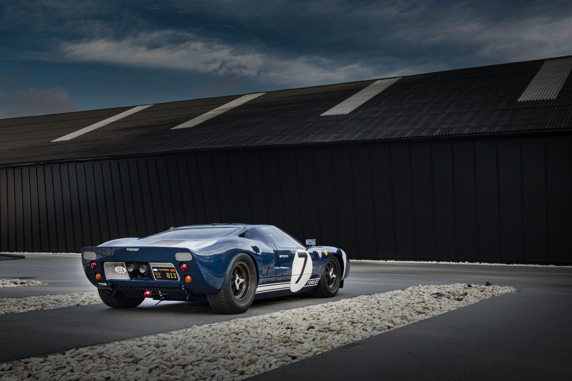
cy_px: 190
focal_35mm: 44
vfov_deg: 30.5
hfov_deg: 44.5
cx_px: 286
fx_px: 699
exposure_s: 1/250
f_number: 8
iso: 1000
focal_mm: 44
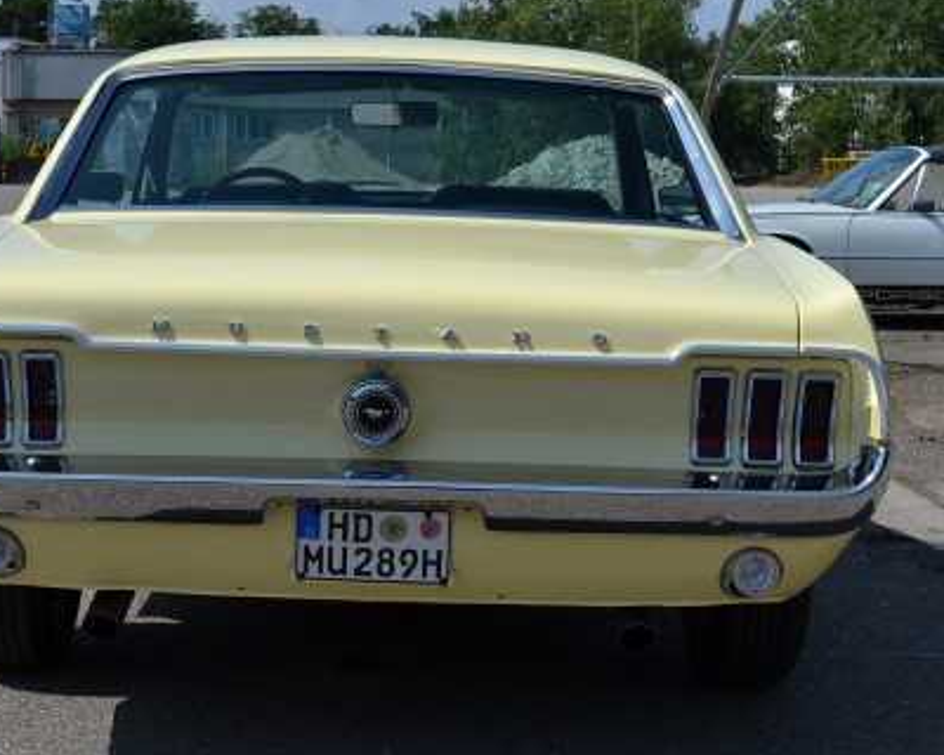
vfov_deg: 21.6
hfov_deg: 26.7
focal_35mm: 71
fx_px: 1984
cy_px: 361
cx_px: 399
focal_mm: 28
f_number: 9
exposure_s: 1/320
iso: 100
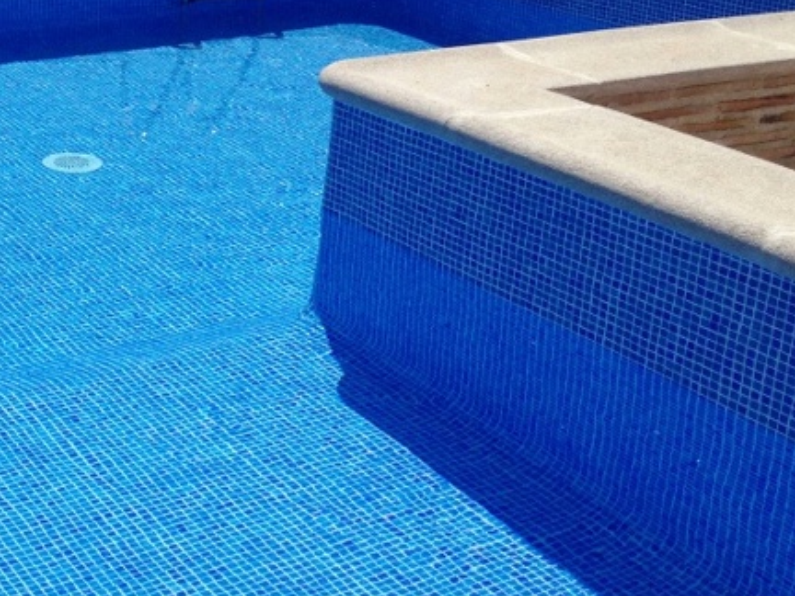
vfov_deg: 20.2
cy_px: 281
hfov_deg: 25.5
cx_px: 18
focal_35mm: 73
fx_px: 1677
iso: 50
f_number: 2.4
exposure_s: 1/3690
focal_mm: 4.28
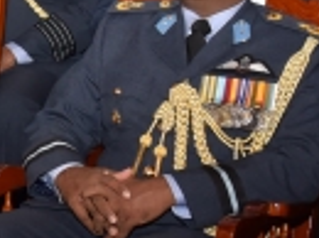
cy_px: 164
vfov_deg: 8.9
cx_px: -182
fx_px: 1527
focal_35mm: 166
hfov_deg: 11.4
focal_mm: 32
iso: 1600
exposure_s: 1/100
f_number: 5
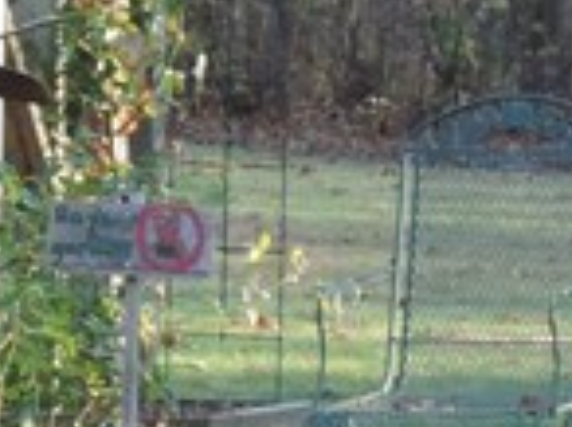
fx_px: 6368
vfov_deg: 3.8
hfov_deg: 5.1
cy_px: -67
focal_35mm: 386
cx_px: 693
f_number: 3.7
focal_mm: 9.8
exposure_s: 1/60
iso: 140
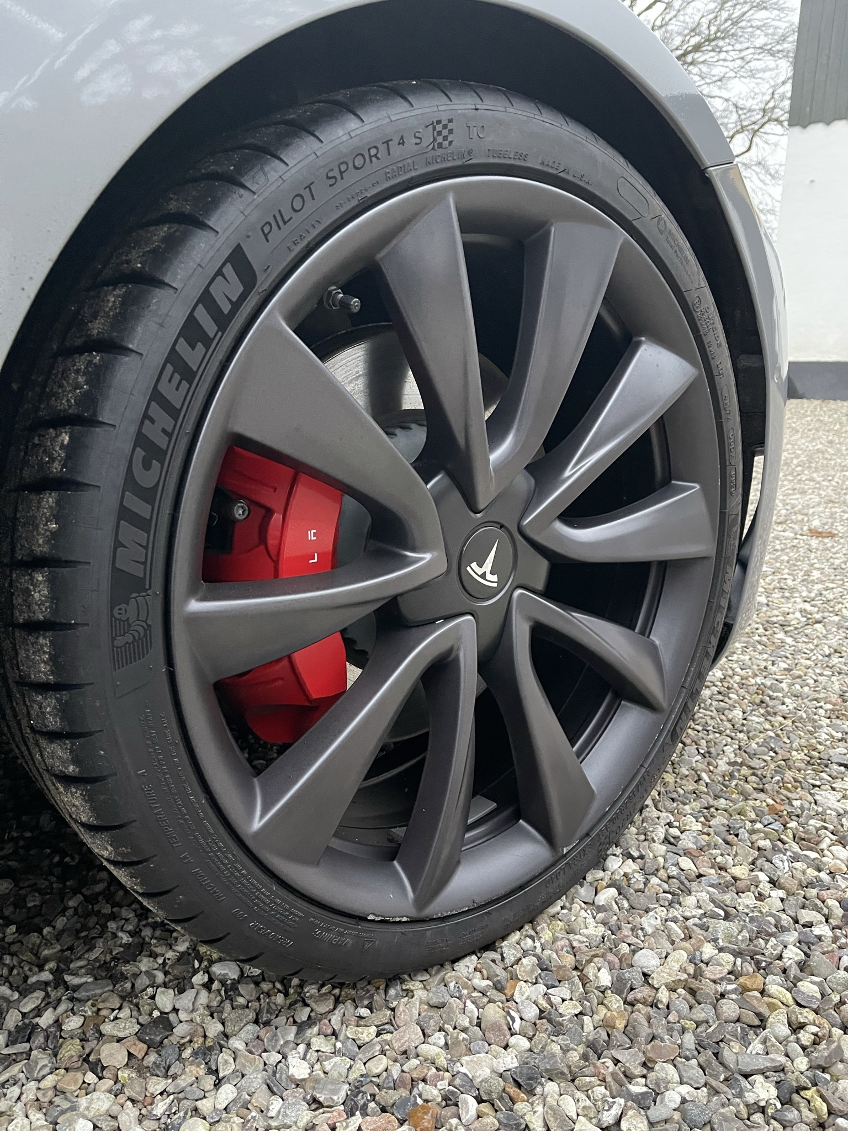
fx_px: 849
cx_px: 424
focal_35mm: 26
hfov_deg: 53.1
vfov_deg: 67.3
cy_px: 566
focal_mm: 5.1
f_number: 1.6
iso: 640
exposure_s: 1/34
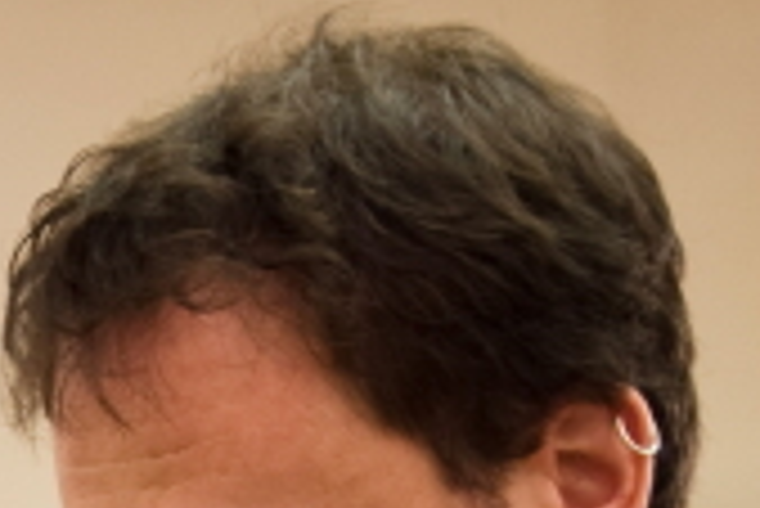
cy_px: 1315
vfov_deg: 4.7
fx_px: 6001
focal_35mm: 284
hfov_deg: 7.1
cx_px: -513
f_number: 3.5
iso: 100
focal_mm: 32
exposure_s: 1/20
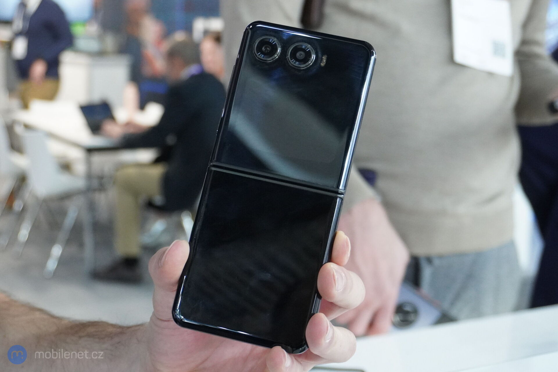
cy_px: 186
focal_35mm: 48
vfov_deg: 28.1
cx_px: 279
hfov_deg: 41.1
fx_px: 744
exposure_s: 1/125
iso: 3200
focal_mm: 32
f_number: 5
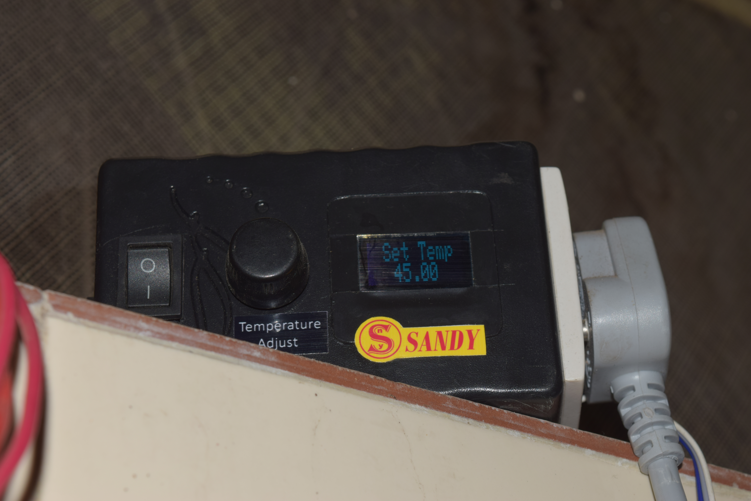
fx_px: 1721
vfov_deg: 16.6
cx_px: 376
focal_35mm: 82
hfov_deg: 24.6
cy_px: 250
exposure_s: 1/60
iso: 100
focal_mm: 55
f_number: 10
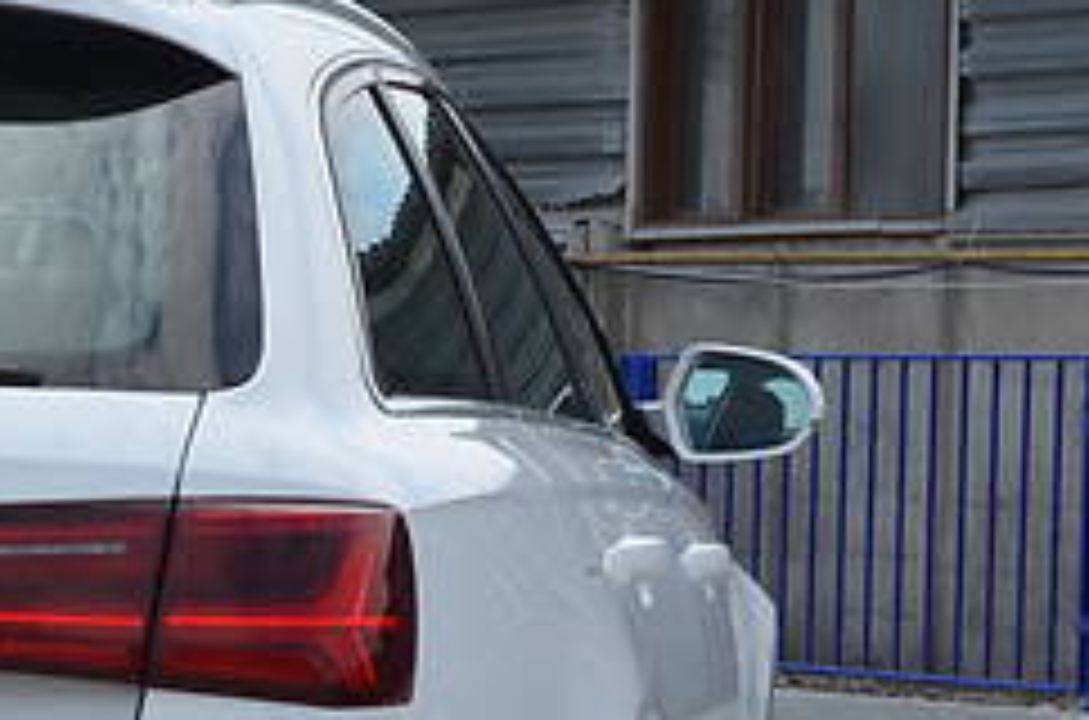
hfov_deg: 11.7
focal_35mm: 174
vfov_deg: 7.8
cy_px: 774
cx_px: -126
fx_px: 5239
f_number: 8
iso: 180
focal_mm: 35
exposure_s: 1/250
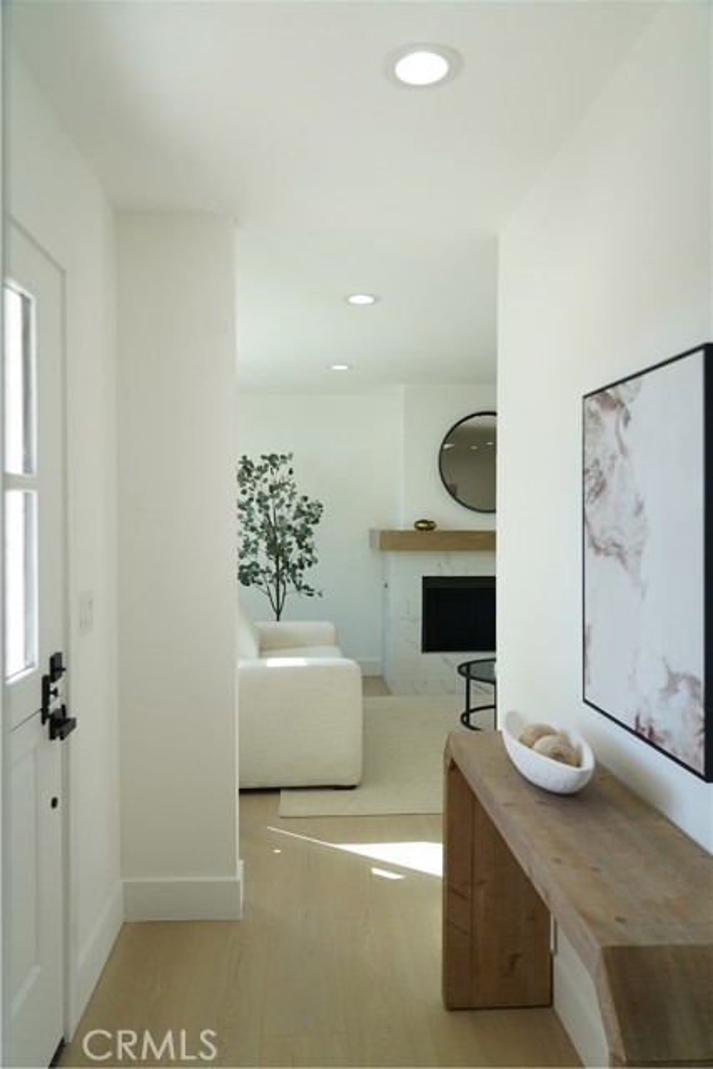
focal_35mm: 25
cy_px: 534
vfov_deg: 71.5
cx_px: 356
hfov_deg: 51.3
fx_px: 742
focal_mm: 25
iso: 1600
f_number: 4
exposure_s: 1/1000
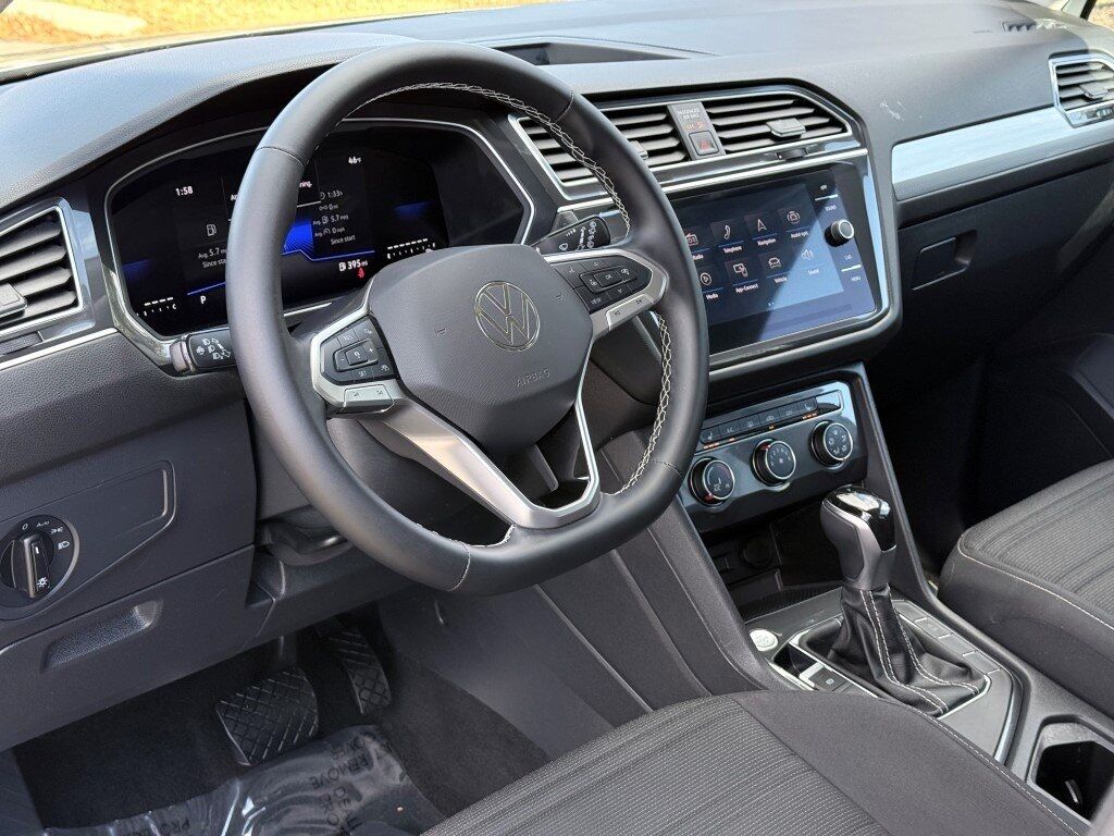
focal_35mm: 48
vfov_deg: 30.3
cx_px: 557
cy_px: 418
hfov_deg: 39.7
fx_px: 1545
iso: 100
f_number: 1.78
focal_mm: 6.76
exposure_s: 1/243
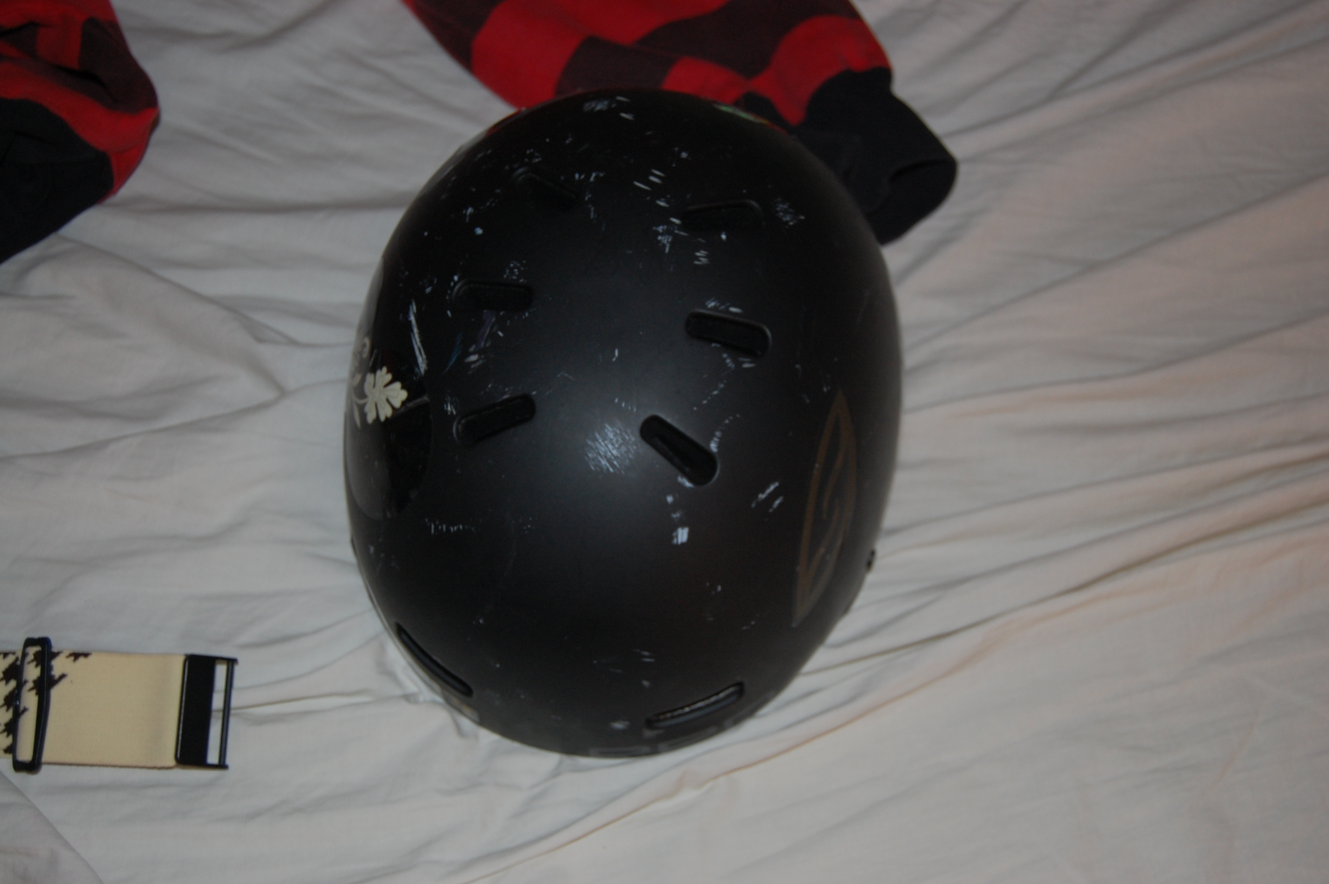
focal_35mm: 51
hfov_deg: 38.9
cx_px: 664
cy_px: 442
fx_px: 1881
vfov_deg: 26.4
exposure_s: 1/60
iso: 400
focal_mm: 34
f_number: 4.5
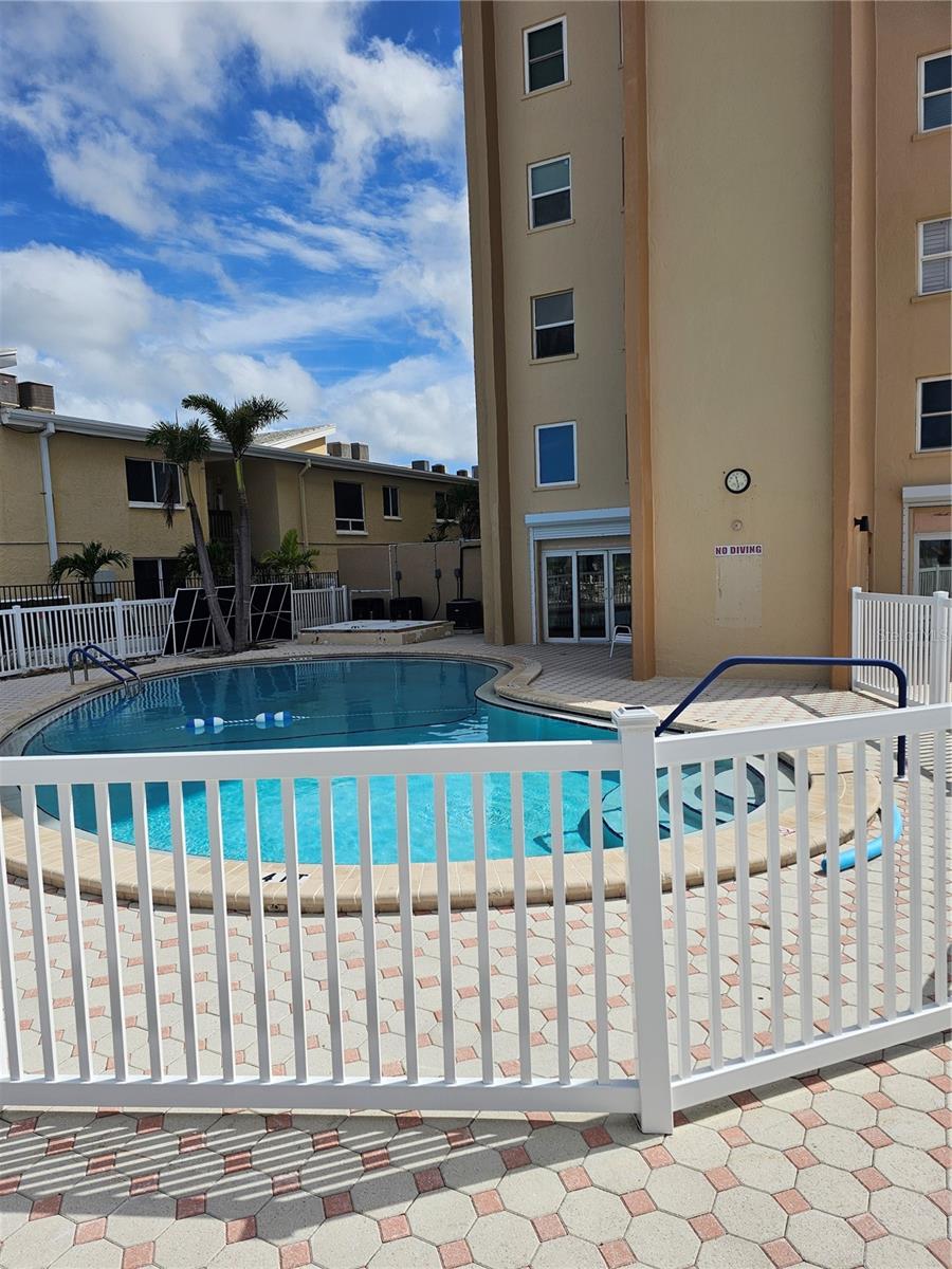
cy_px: 634
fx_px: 843
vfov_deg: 73.9
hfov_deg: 58.9
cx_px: 476
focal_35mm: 23
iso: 10
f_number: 1.7
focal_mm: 6.3
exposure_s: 1/1641
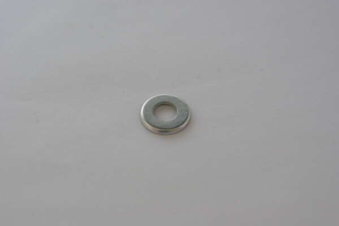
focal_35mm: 120
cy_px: 113
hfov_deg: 17.1
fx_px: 1130
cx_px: 170
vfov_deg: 11.4
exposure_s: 1/45
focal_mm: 80
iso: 800
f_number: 8
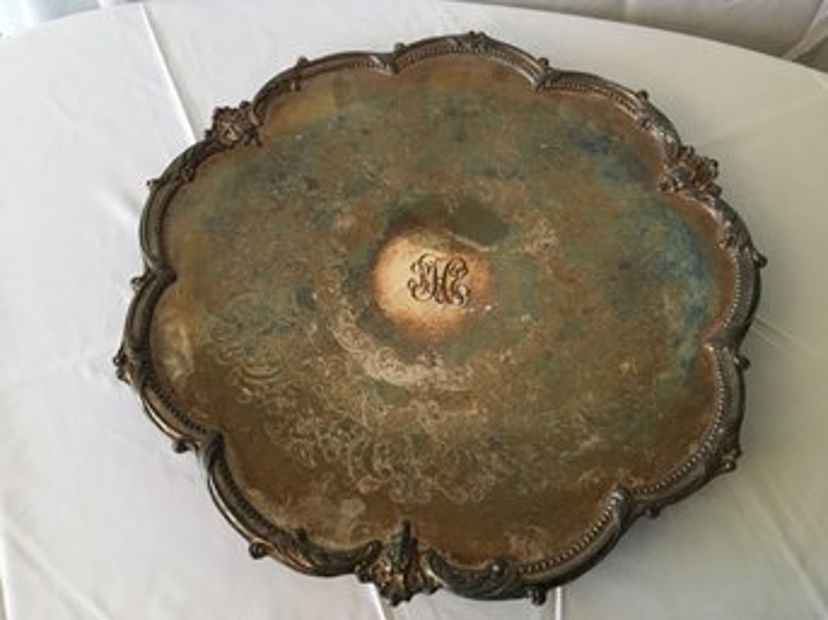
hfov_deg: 61.7
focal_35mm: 29
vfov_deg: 48.2
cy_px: 310
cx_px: 414
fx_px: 693
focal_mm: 4.15
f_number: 2.2
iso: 200
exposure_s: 1/30
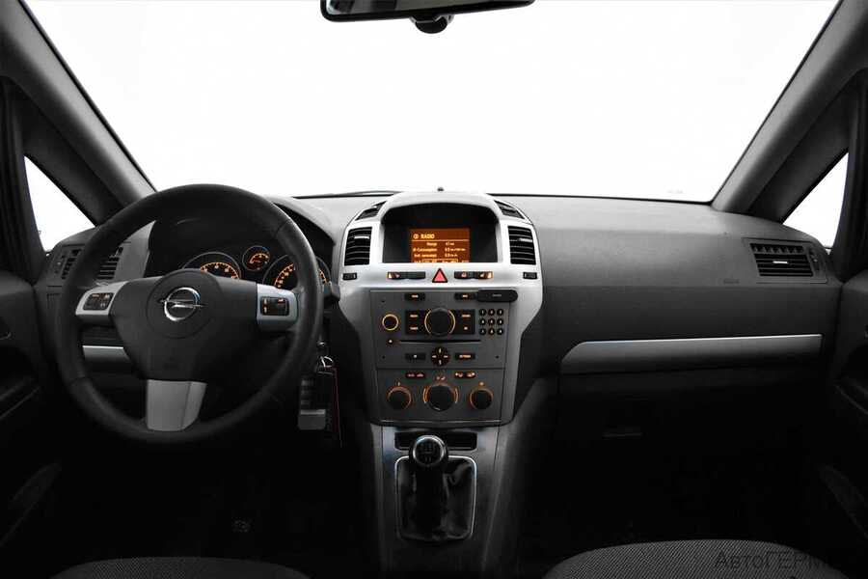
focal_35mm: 27
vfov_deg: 47.9
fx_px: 651
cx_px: 434
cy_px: 290
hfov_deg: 67.4
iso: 2500
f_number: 3.5
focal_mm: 18
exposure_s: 1/50
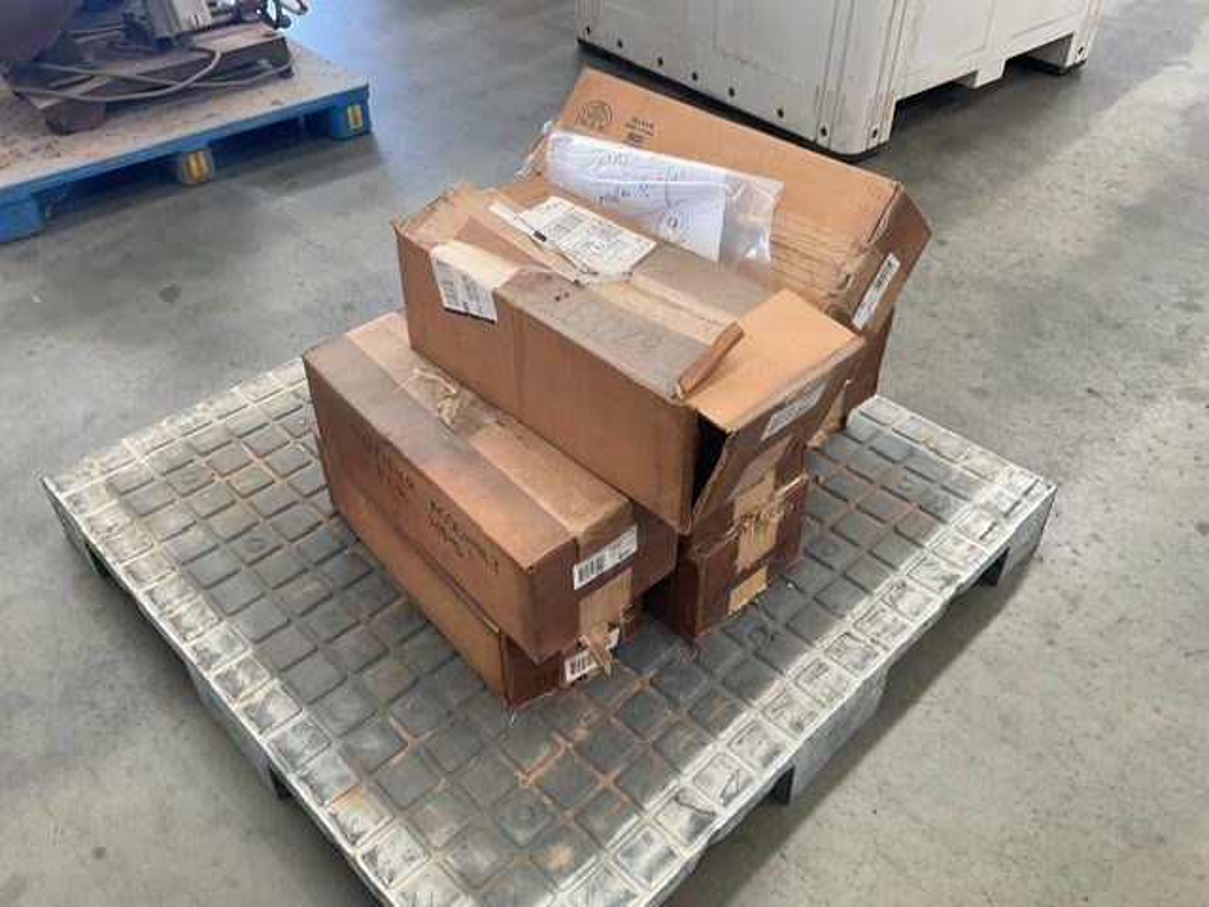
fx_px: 1013
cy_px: 454
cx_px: 604
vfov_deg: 48.2
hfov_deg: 61.7
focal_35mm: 29
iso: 50
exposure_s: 1/60
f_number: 1.8
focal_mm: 3
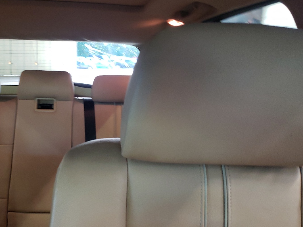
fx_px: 341
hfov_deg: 46.8
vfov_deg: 36.8
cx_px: 91
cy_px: 110
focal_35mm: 39
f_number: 1.5
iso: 271
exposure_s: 1/30
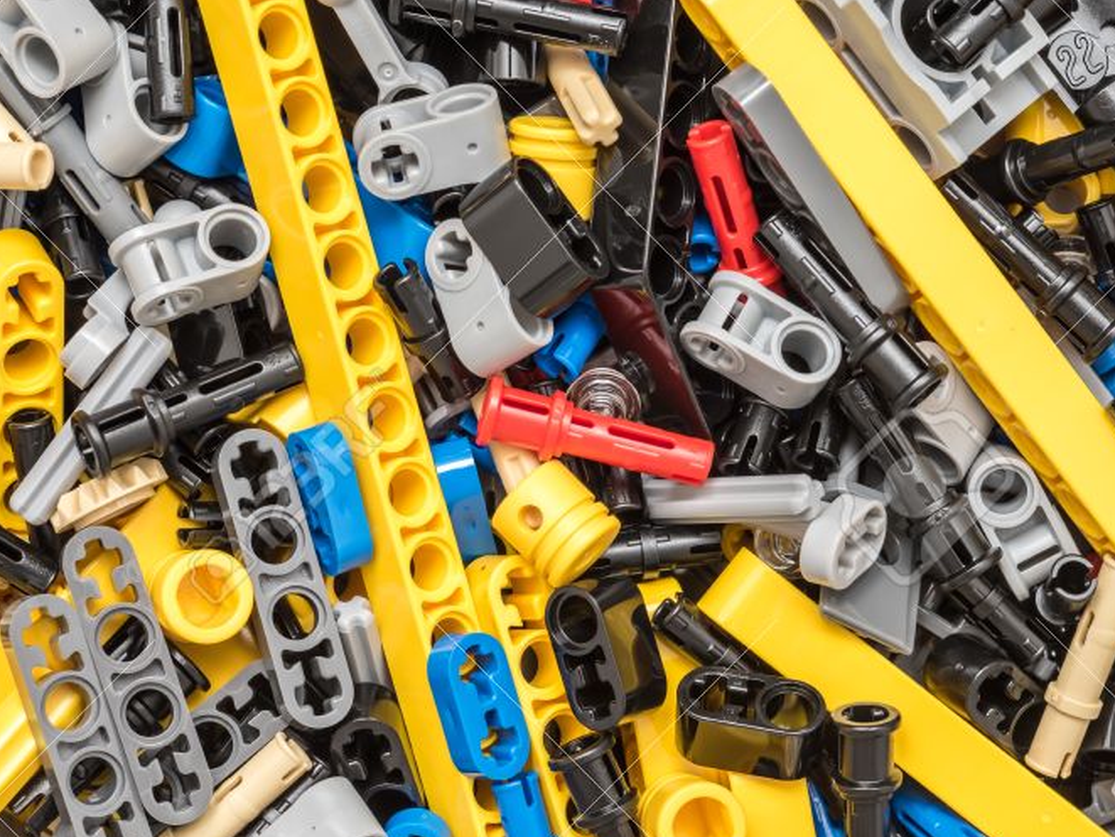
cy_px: 428
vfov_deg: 14.2
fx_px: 3351
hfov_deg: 18.9
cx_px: 602
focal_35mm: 104
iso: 64
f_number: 8
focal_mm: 55
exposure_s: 1/60
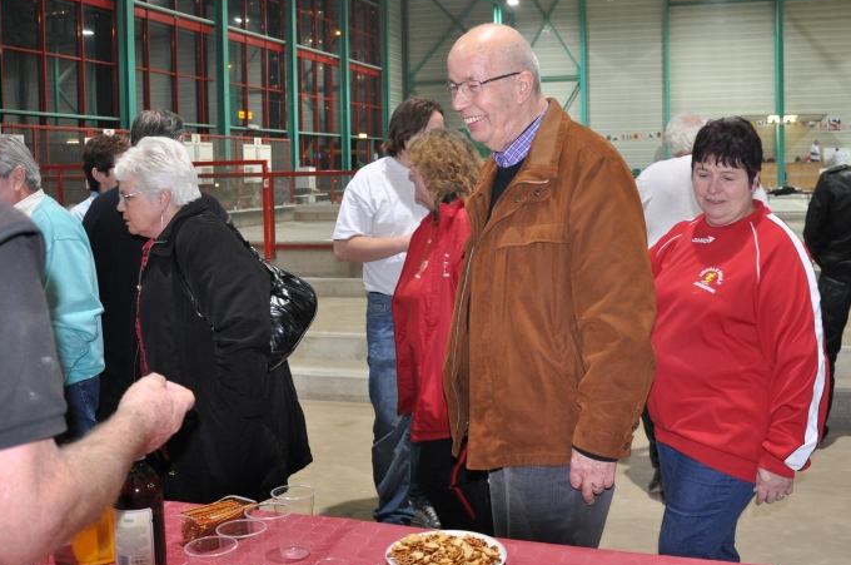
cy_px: 215
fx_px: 983
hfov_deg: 46.8
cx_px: 453
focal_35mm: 42
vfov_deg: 31.9
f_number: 3.8
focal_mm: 21
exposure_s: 1/60
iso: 800
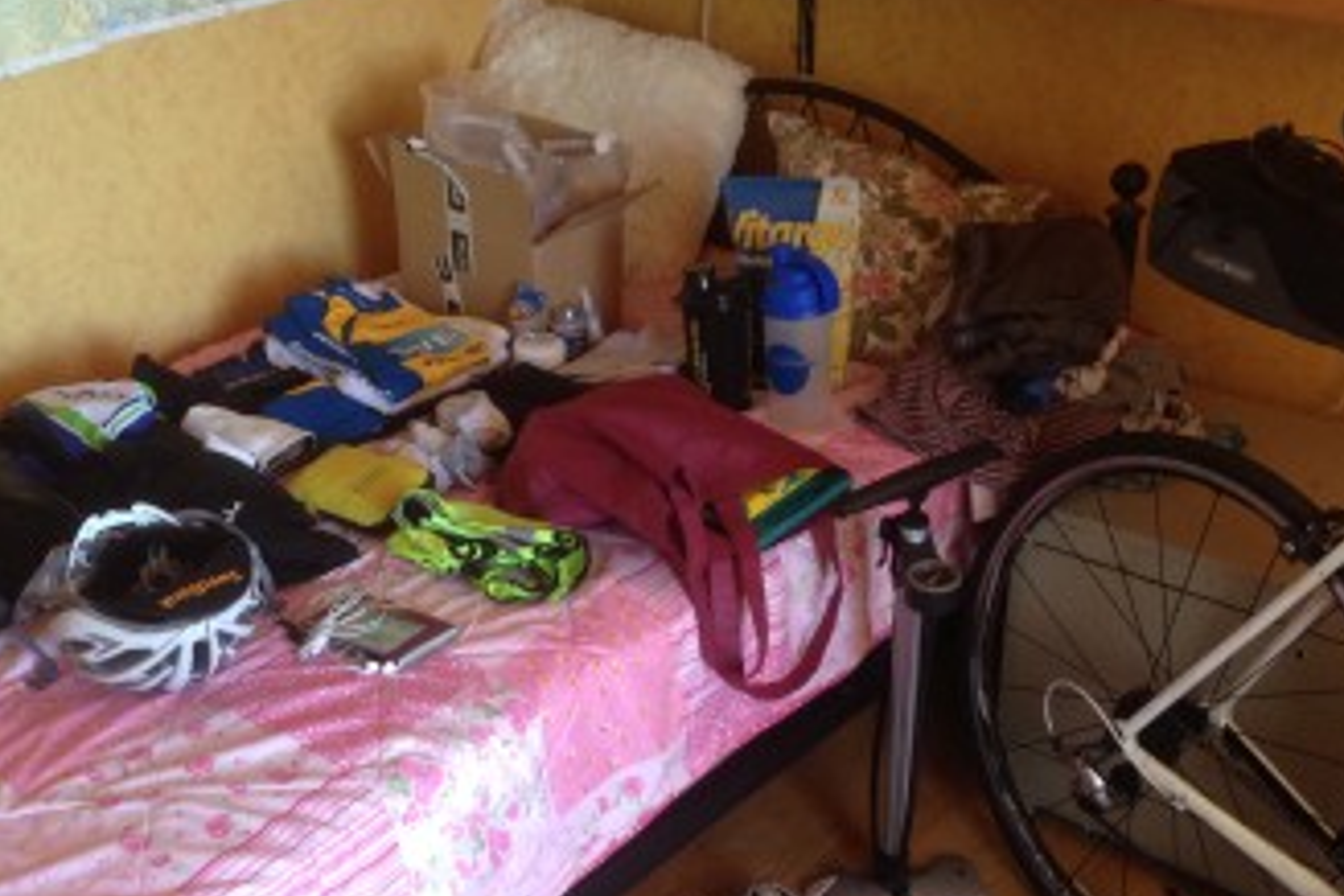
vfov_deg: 28.6
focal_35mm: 47
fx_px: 1755
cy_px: 526
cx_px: 584
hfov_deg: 41.8
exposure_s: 1/20
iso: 100
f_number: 2.4
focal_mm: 4.12
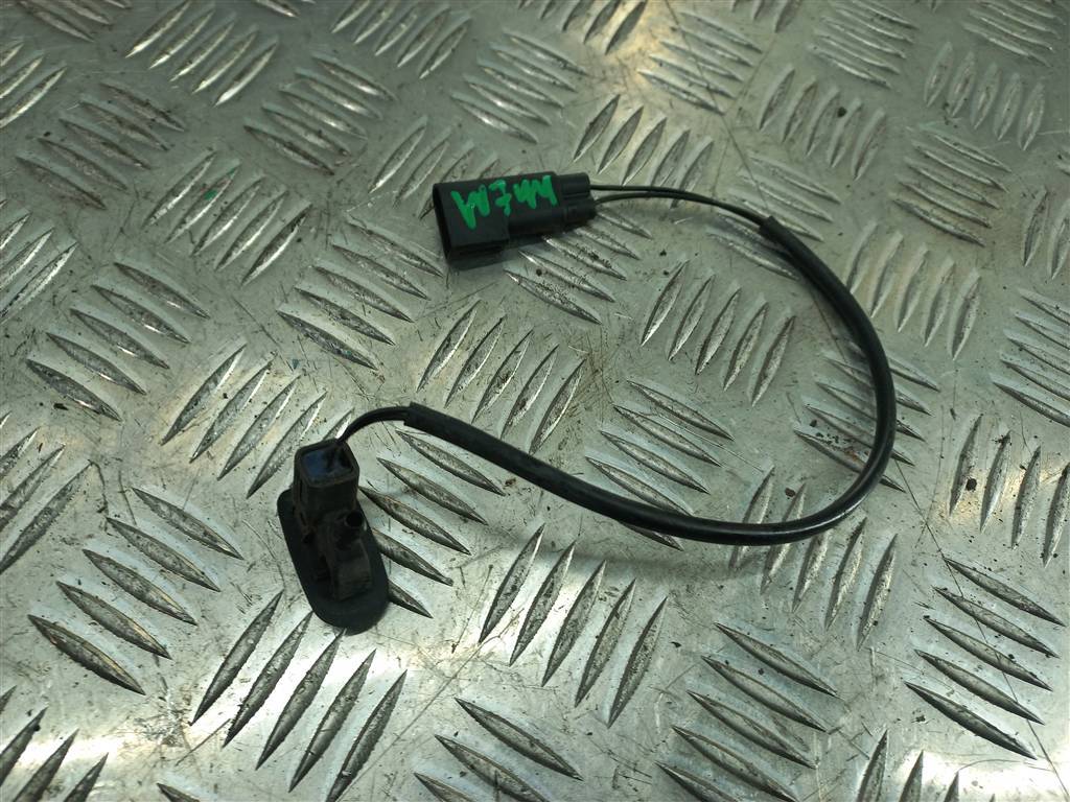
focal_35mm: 25
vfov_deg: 54.9
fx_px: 773
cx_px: 535
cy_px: 401
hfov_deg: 69.4
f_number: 1.8
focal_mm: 4.6
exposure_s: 1/50
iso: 40
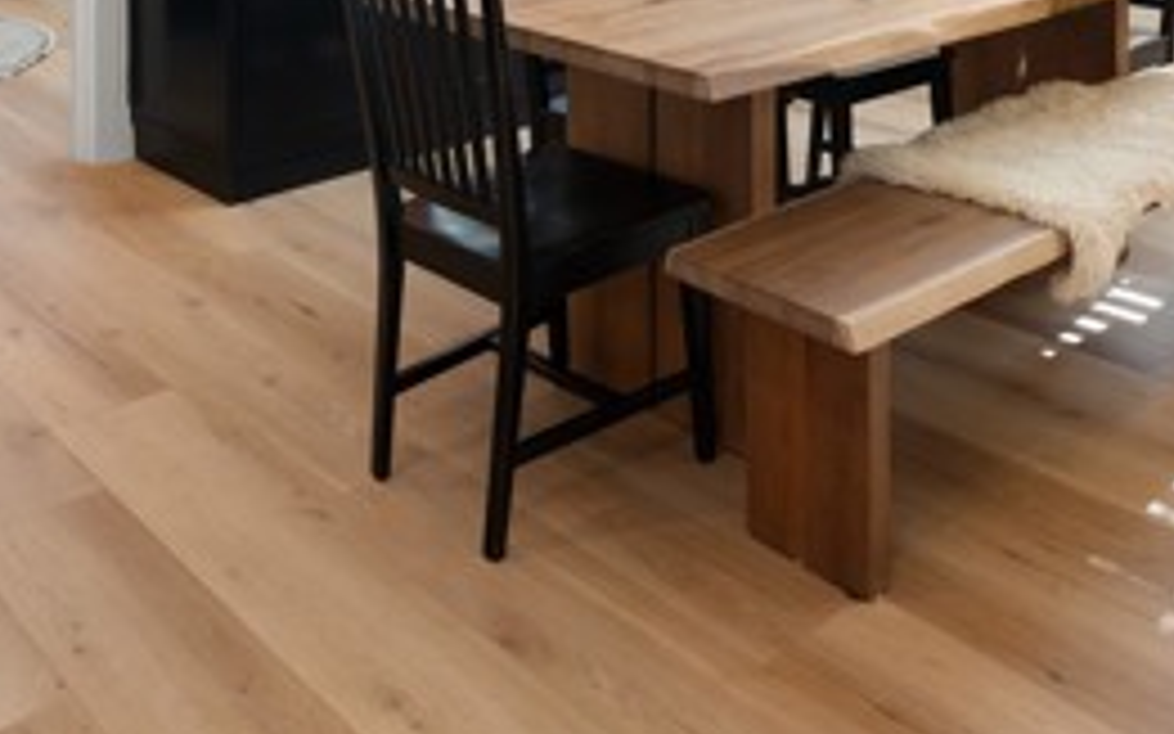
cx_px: 643
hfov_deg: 49.2
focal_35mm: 40
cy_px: -81
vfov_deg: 28.8
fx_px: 1280
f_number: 9
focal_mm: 16
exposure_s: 1/10
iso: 640
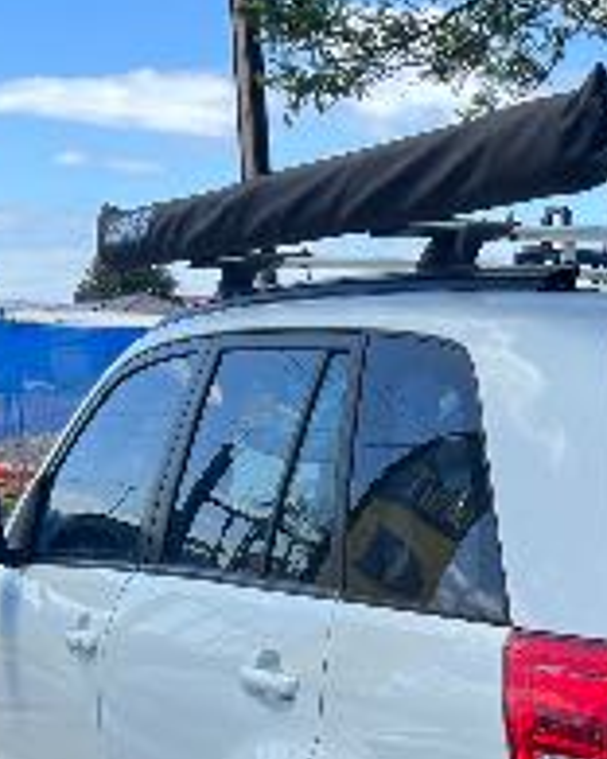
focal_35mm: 78
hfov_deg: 18.3
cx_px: 798
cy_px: 763
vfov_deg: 23.4
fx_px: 1752
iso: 50
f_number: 1.5
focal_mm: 5.7
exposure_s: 1/1972
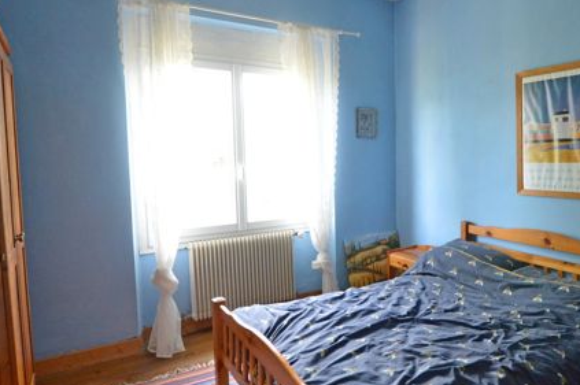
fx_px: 402
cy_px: 188
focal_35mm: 25
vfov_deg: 51.2
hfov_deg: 69.5
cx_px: 387
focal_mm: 10
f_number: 3.5
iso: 1600
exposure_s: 1/60
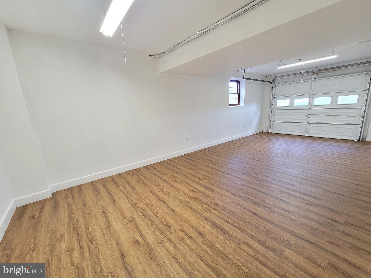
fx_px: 139
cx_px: 186
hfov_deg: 106.2
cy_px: 139
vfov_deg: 89.9
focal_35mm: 13
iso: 320
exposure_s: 1/60
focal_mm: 2.2
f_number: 2.2
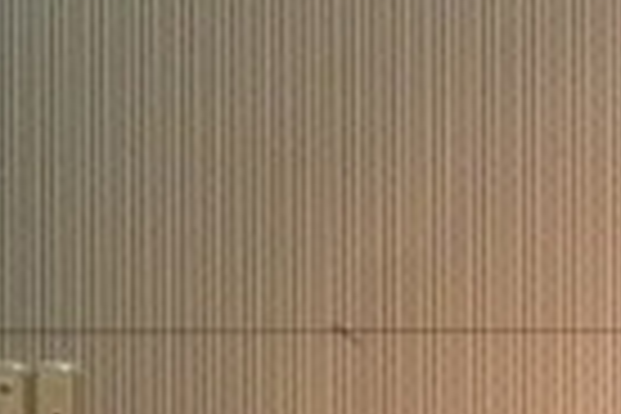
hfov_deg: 8.3
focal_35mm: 232
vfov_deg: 5.9
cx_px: 1346
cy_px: -104
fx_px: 4002
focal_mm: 50
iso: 6400
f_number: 32
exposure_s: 1/15
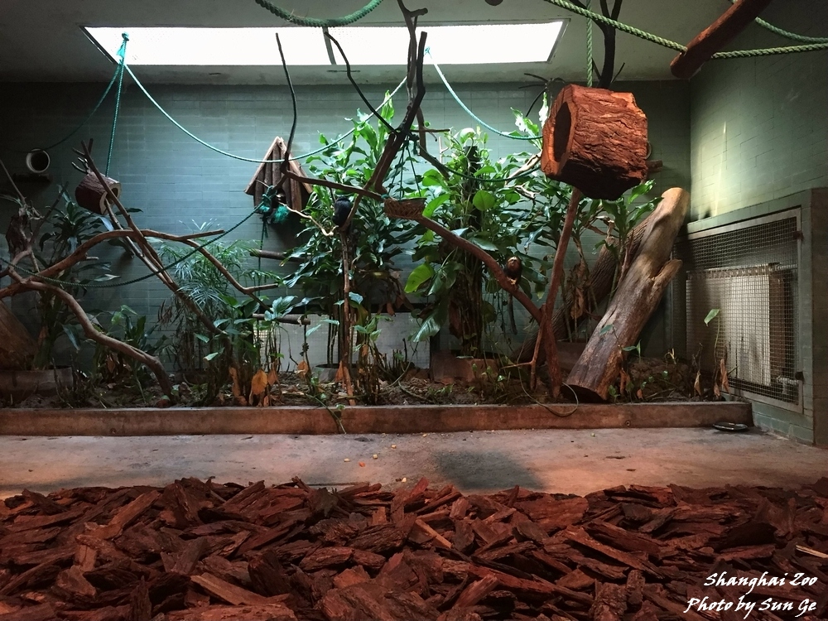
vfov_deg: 48.2
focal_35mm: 29
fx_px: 694
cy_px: 310
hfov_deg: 61.7
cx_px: 414
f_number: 2.2
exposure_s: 1/33
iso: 250
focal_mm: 4.15
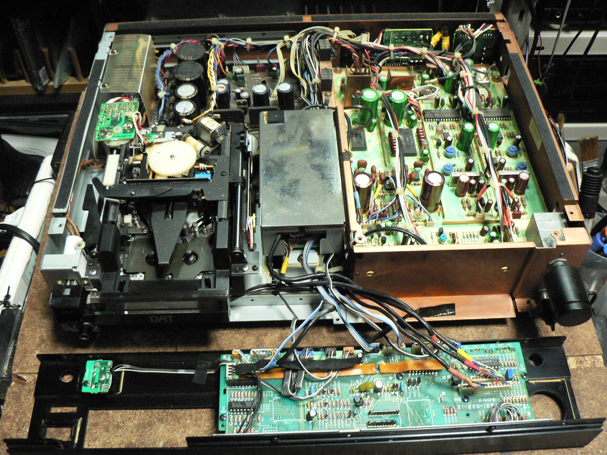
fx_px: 631
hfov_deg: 51.4
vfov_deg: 39.7
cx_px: 304
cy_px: 228
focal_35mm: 36
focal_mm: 6
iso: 400
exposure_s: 1/20
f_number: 2.8
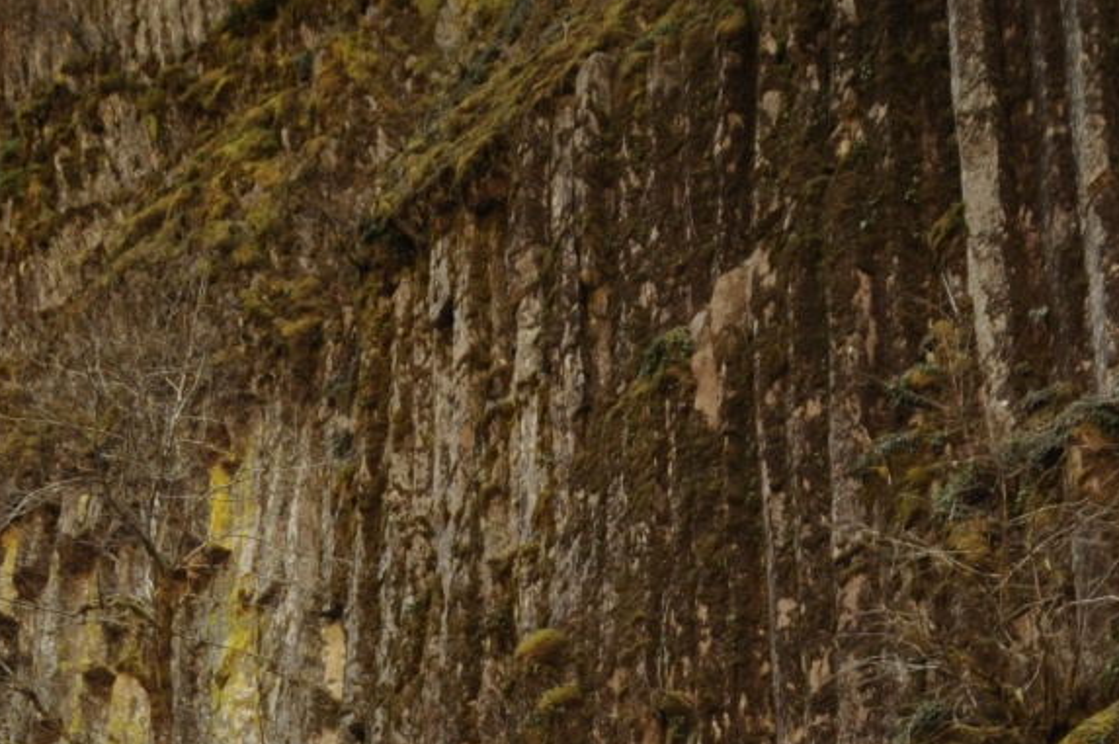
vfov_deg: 19.2
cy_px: 1367
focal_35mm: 52
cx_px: 682
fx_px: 1615
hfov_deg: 38.0
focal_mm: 14
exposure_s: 1/160
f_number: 3.2
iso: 200
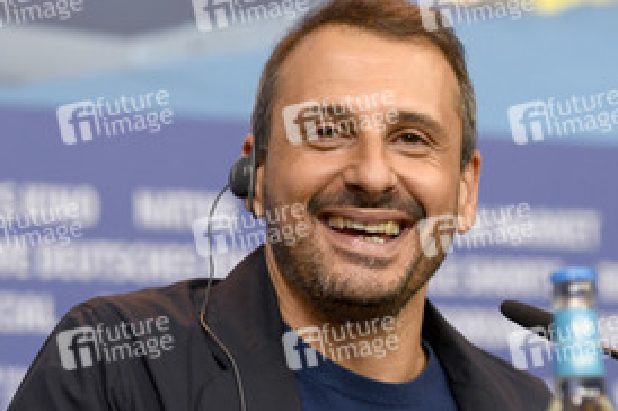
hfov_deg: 11.4
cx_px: 281
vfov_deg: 7.6
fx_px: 3103
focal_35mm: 181
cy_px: 287
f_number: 3.5
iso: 1250
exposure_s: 1/320
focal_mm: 110
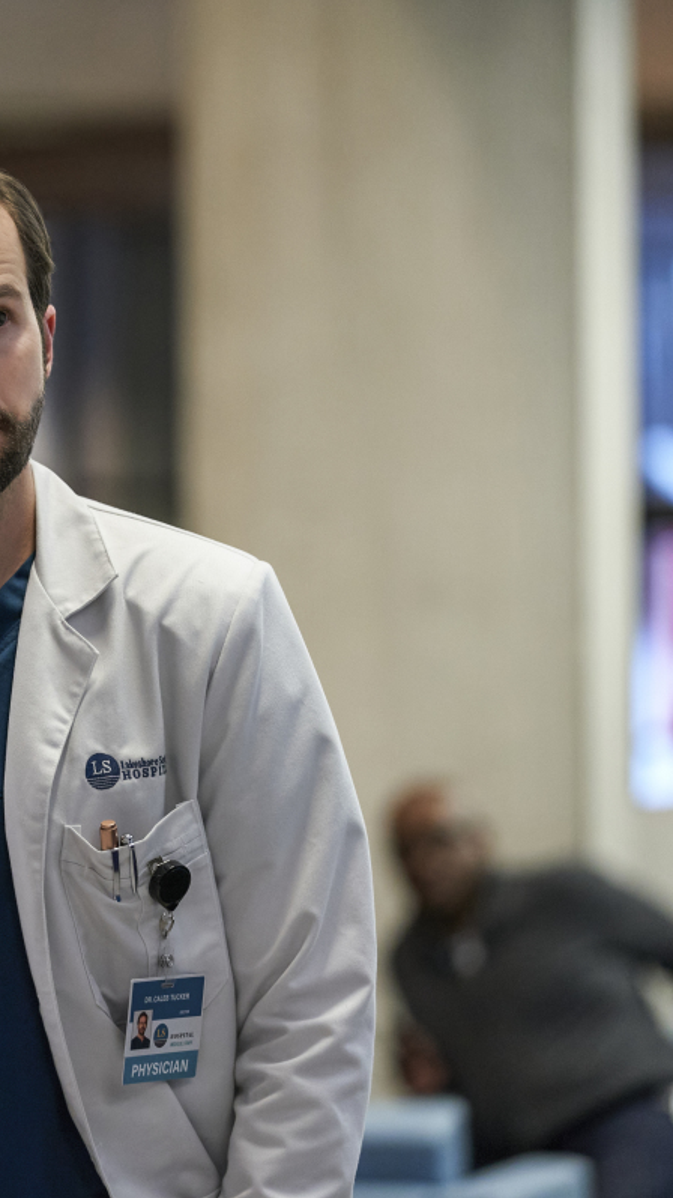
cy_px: 598
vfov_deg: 10.1
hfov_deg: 5.7
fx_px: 6761
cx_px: -72
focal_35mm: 213
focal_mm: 135
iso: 4000
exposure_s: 1/320
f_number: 3.2
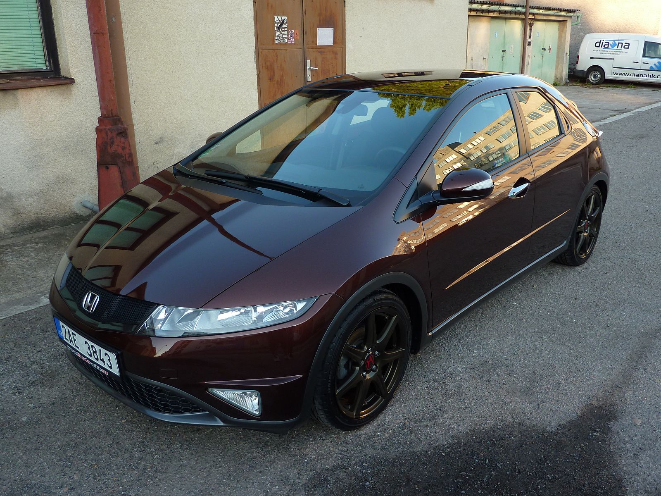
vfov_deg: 46.8
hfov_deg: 60.0
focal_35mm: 30
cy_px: 248
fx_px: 573
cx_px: 330
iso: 80
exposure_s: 1/80
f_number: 3.4
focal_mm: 5
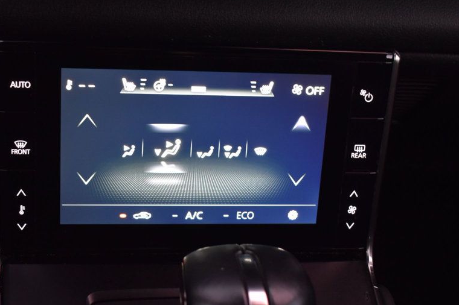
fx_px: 799
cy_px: 165
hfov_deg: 32.0
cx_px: 182
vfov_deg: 21.7
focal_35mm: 63
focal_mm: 31
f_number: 4.2
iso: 1600
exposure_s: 1/13
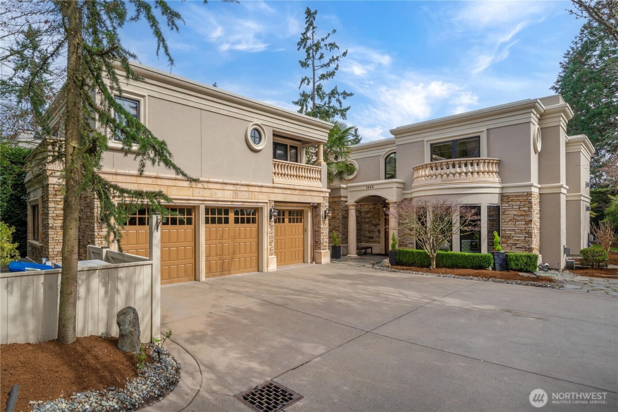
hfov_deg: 90.0
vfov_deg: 67.4
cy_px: 206
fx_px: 309
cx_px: 309
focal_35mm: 18
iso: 100
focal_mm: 18
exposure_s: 1/200
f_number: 6.7
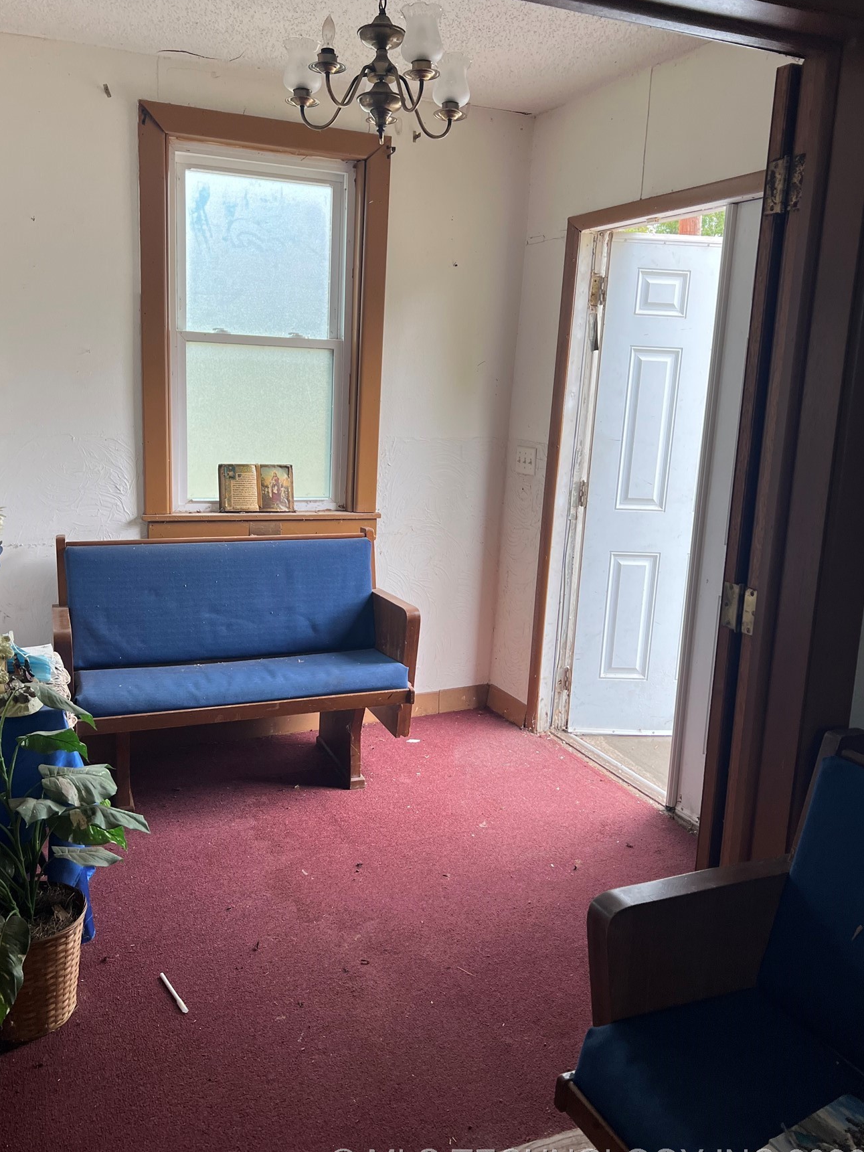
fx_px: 965
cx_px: 394
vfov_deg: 61.6
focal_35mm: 29
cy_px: 558
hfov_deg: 48.2
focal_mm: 5.7
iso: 64
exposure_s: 1/121
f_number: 1.5
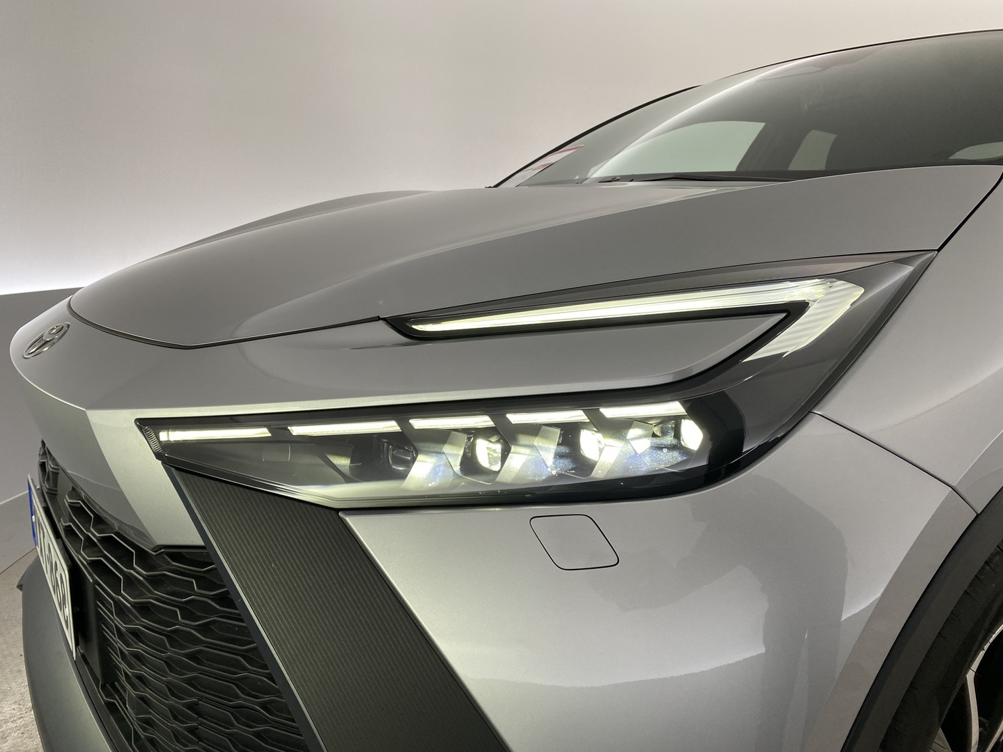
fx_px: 753
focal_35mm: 26
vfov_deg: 53.1
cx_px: 502
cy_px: 376
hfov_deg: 67.3
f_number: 1.8
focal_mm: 4.25
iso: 100
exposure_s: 1/100
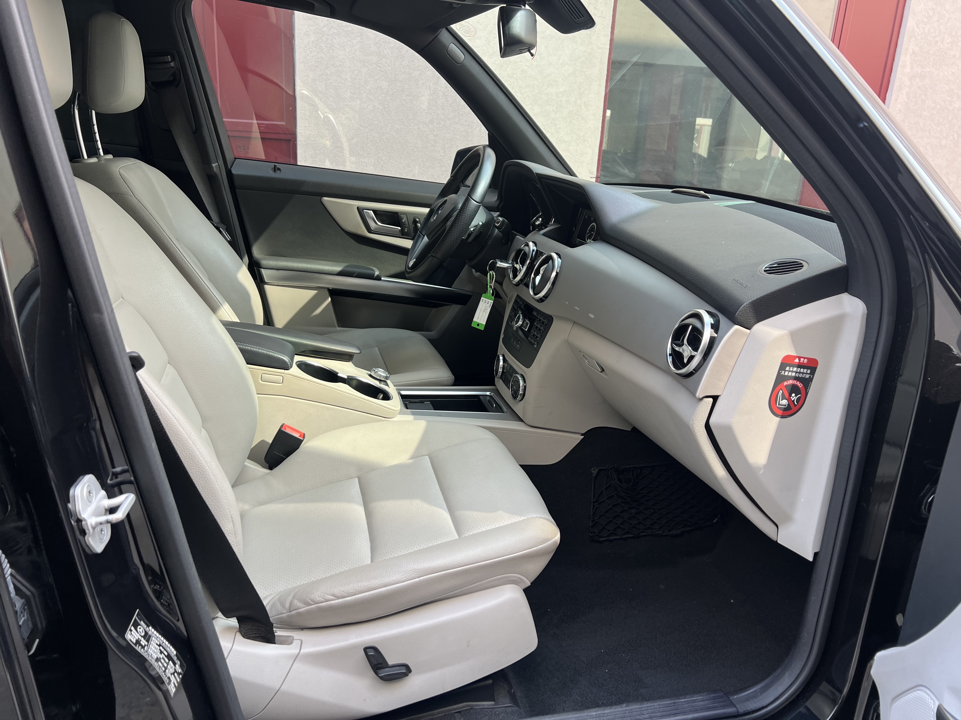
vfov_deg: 53.1
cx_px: 480
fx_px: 722
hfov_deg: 67.3
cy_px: 360
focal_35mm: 26
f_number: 1.5
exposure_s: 1/224
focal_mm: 5.7
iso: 40
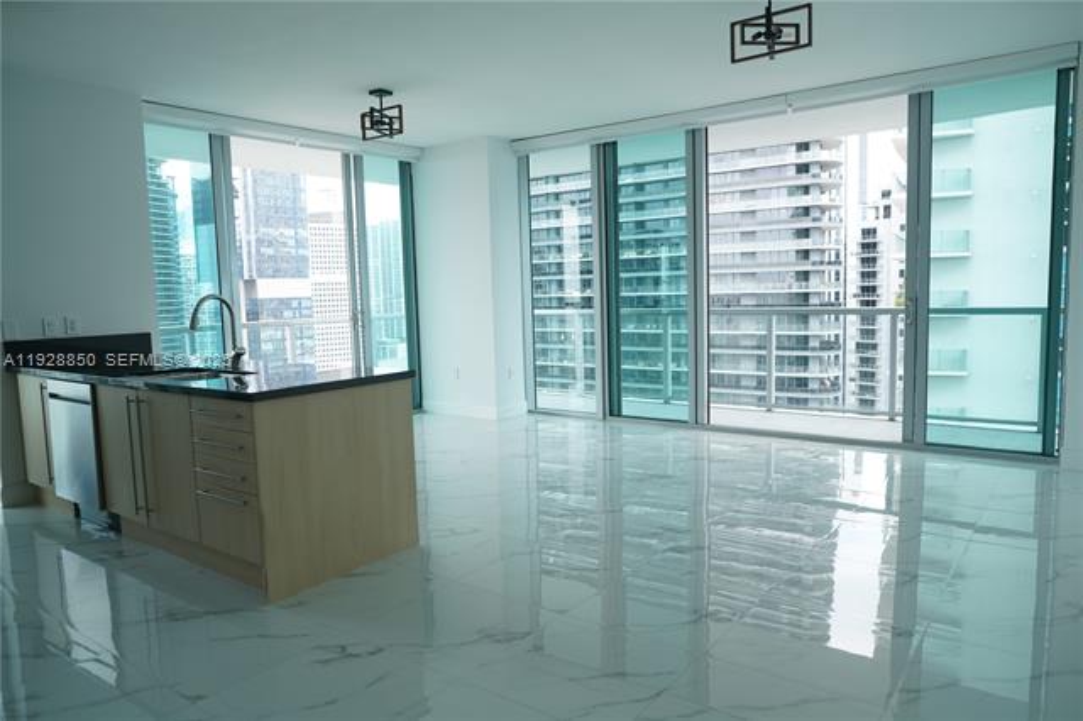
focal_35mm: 24
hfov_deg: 73.8
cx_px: 542
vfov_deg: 53.1
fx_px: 722
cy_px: 360
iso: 100
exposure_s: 1/125
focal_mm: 24
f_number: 2.8
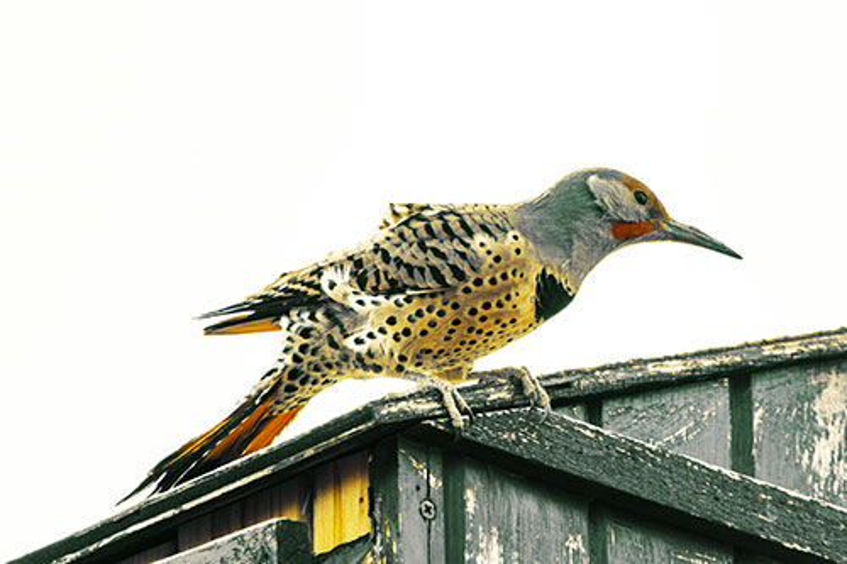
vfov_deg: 1.1
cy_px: 282
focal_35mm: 1200
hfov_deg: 1.7
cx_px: 424
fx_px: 28222
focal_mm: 1200
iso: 450
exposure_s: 1/1250
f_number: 13
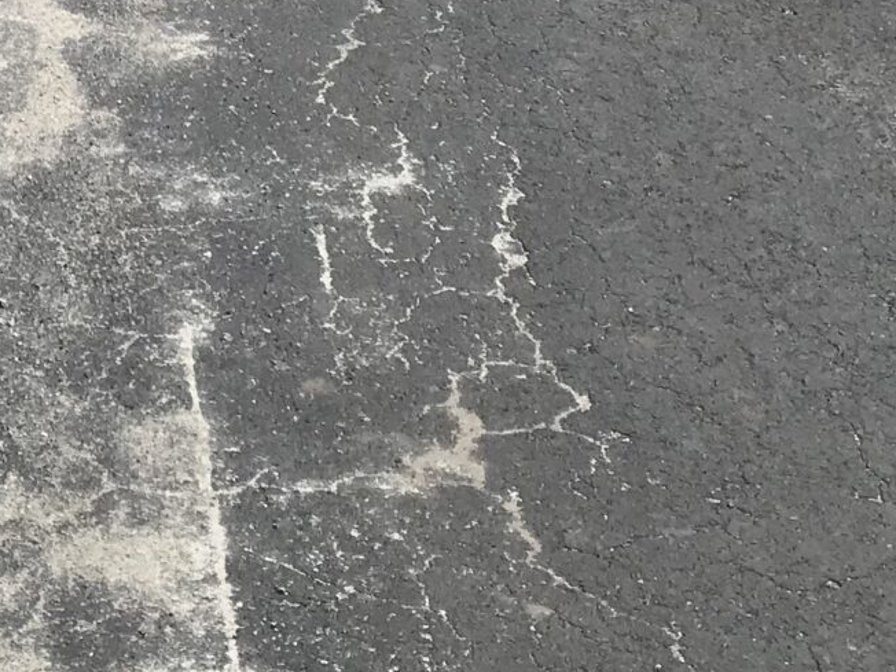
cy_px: -414
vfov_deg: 12.6
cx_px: -115
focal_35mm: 110
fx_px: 2847
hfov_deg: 17.2
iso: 20
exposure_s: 1/1473
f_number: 1.8
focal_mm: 3.99
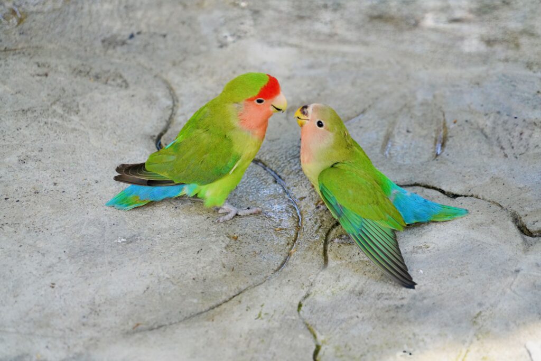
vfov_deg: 5.7
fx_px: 3607
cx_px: 270
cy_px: 180
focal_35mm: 240
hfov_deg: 8.6
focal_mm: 240
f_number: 6.3
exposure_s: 1/250
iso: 2000
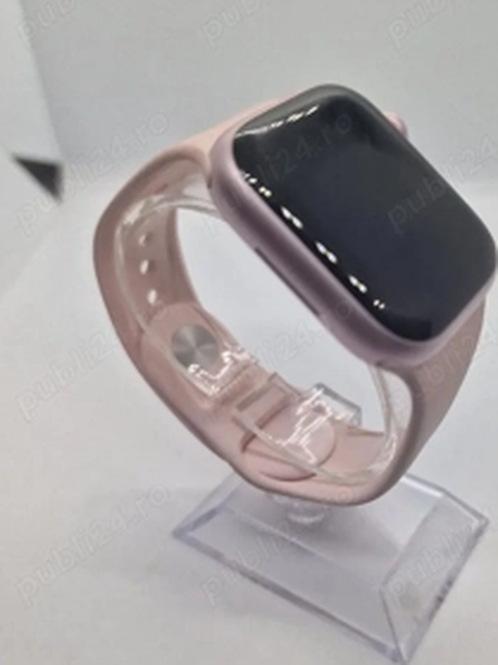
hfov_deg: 42.4
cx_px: 324
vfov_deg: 55.1
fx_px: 633
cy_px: 384
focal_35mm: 33
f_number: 1.8
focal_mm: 6.4
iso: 50
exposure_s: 1/182
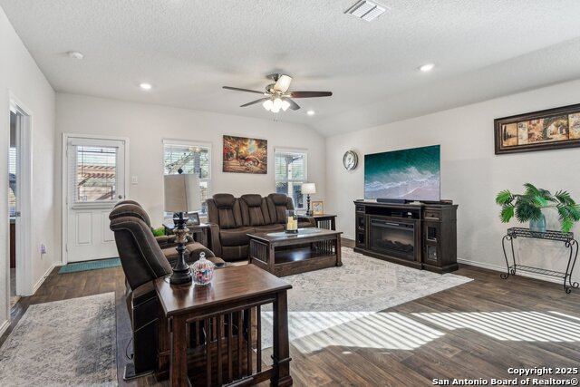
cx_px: 290
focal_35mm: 17
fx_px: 274
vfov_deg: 70.5
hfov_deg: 93.3
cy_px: 194
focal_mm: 17
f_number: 8
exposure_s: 1/20
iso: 1400
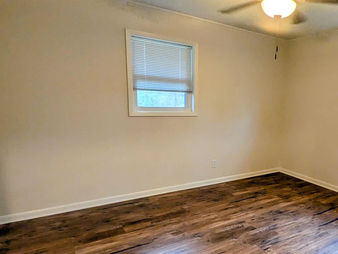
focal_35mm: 27
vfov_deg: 51.2
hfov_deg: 61.6
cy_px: 147
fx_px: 264
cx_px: 254
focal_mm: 1.85
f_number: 2.2
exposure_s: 1/60
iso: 170
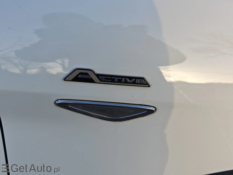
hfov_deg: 47.9
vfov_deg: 36.8
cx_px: 116
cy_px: 88
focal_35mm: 39
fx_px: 263
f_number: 2
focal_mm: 8.72
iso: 50
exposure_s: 1/256
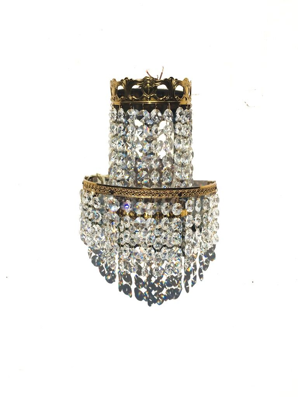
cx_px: 149
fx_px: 333
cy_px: 198
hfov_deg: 48.2
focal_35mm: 29
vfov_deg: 61.7
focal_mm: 4.15
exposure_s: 1/8264
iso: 40
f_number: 2.2
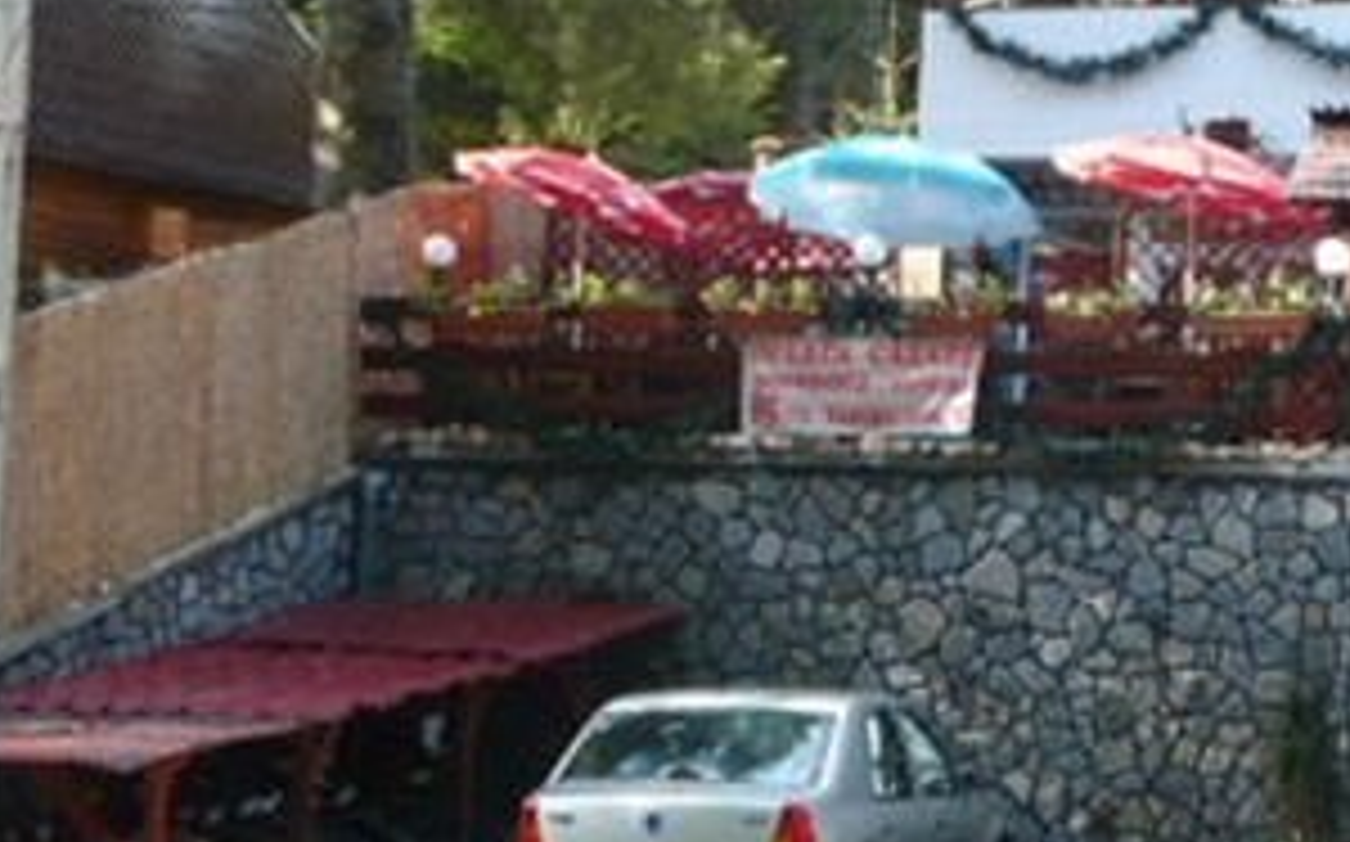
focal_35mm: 99
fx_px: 3640
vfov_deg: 12.8
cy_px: -207
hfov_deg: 20.6
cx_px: 1188
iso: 100
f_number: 2.8
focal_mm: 5.8
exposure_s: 1/160
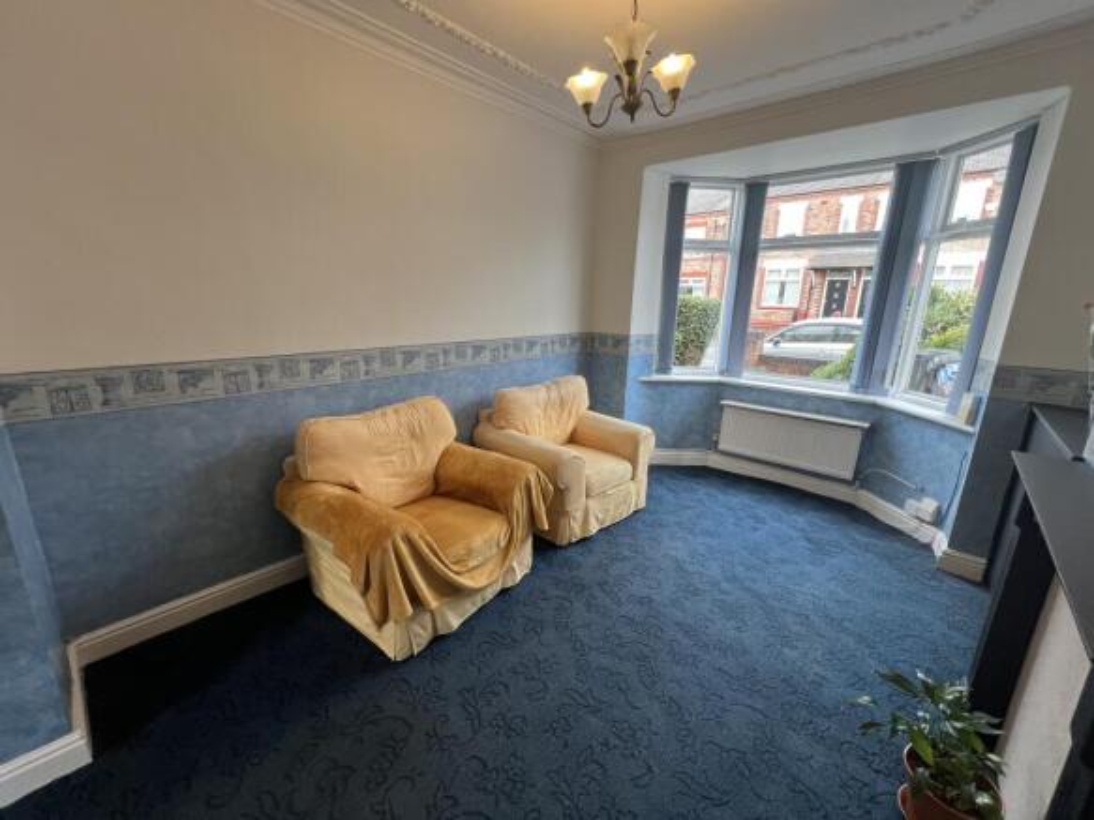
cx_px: 547
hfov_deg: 106.2
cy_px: 410
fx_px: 411
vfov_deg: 89.9
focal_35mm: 13
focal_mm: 1.57
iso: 160
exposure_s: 1/100
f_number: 1.8
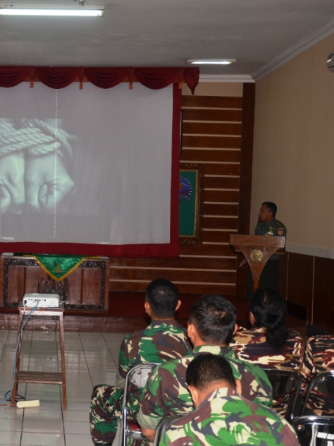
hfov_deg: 25.3
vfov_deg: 34.3
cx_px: 31
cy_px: 210
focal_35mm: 56
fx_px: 720
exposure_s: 1/60
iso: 200
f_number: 3.8
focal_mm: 24
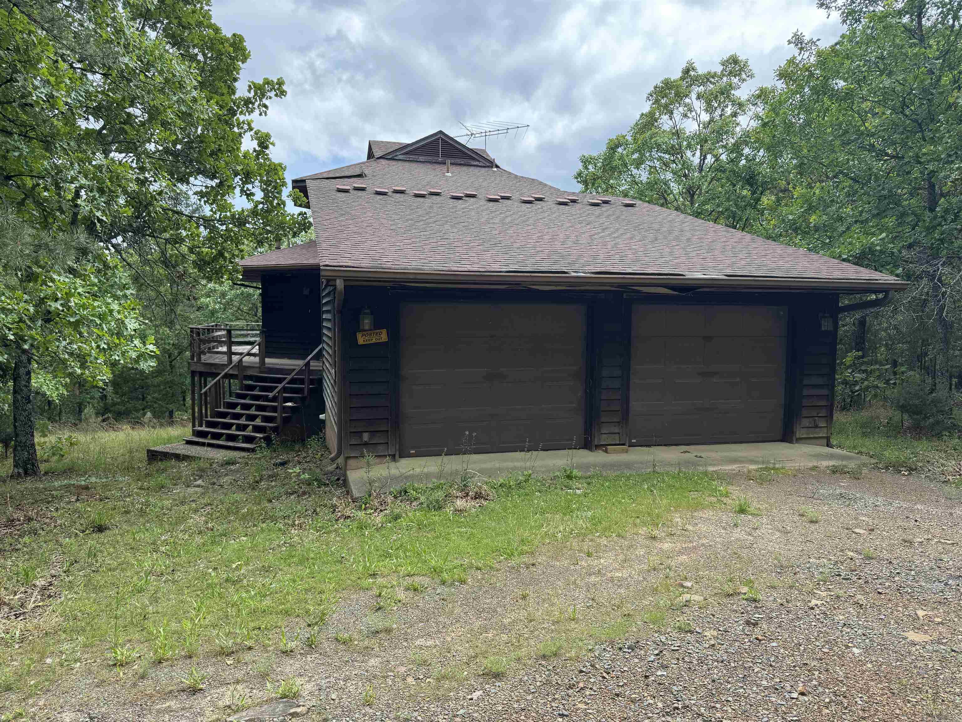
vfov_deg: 56.8
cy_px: 361
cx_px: 481
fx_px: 667
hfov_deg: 71.6
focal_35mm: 24
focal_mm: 6.76
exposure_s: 1/1131
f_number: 1.78
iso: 80
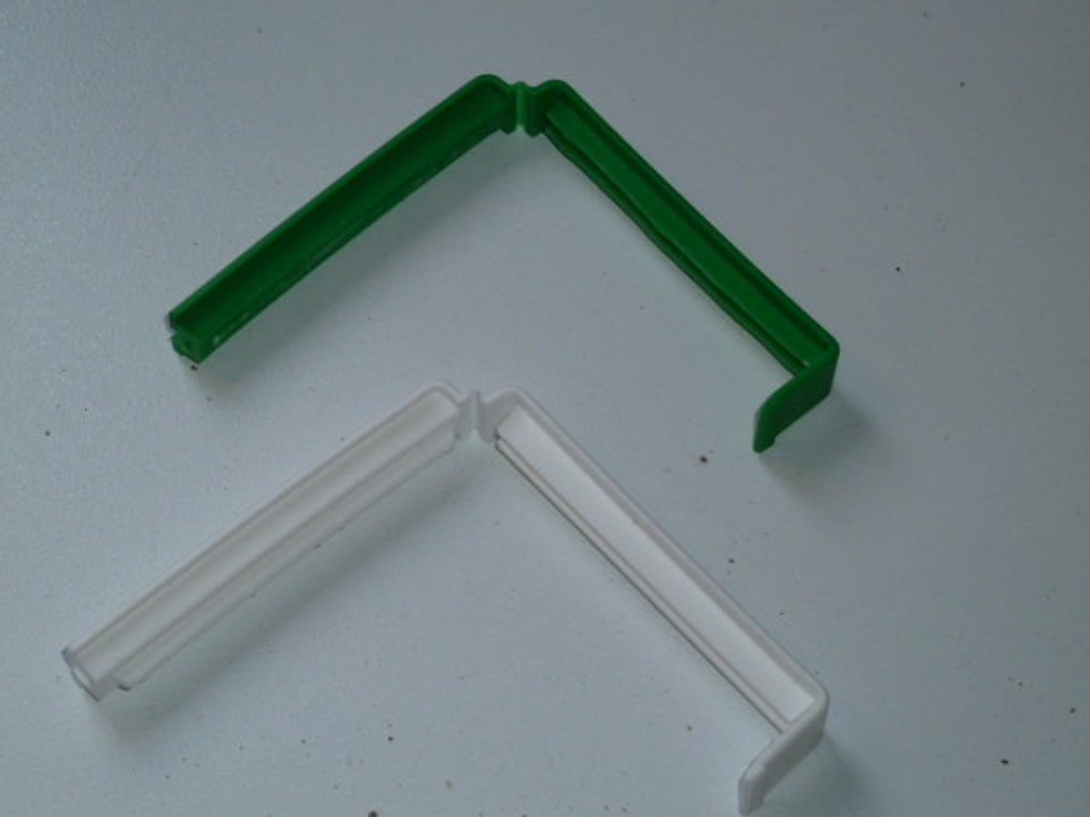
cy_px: 408
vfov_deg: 17.8
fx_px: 2614
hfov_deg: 23.6
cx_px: 545
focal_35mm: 83
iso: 200
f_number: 4.2
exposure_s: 1/80
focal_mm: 13.7
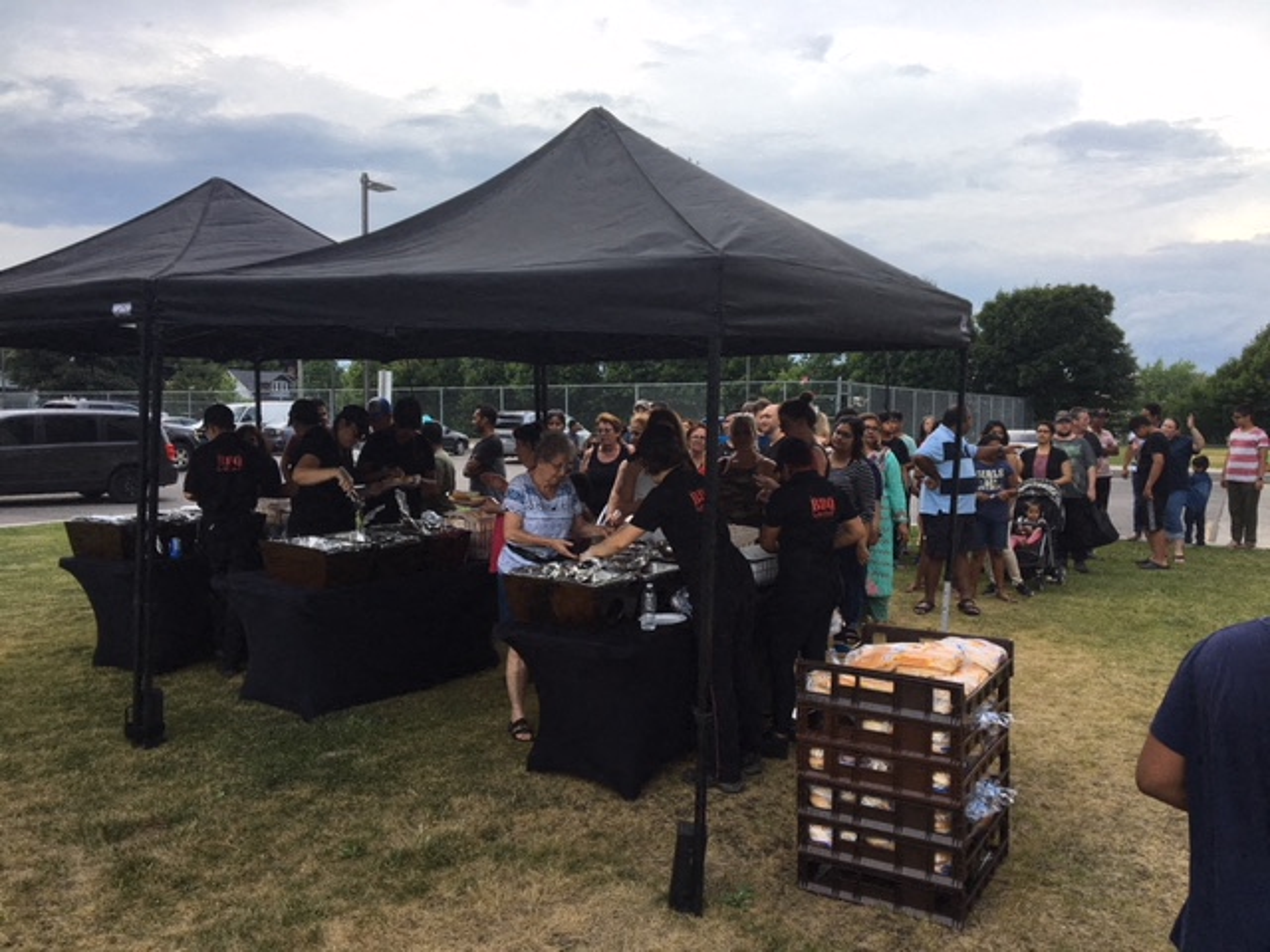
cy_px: 476
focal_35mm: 29
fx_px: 1064
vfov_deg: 48.2
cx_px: 635
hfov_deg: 61.7
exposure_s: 1/475
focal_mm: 4.15
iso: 25
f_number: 2.2
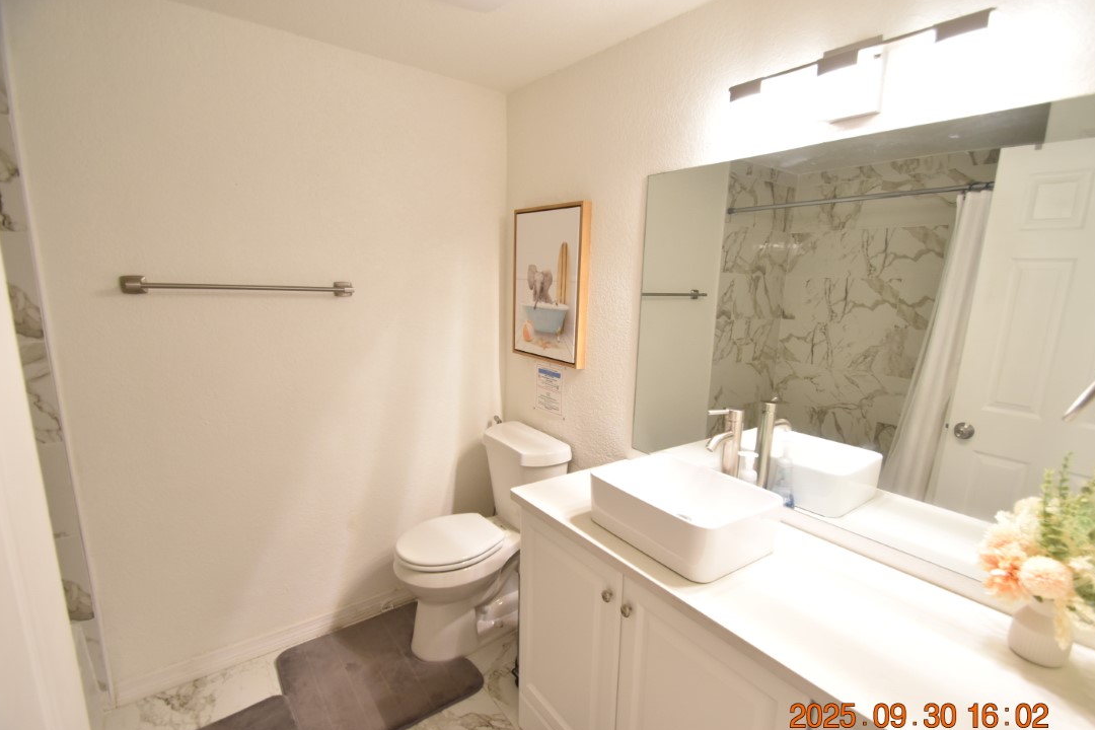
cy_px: 385
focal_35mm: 16
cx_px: 575
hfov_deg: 96.7
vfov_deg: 73.7
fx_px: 487
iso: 800
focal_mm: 10
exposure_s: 1/45
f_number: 3.5
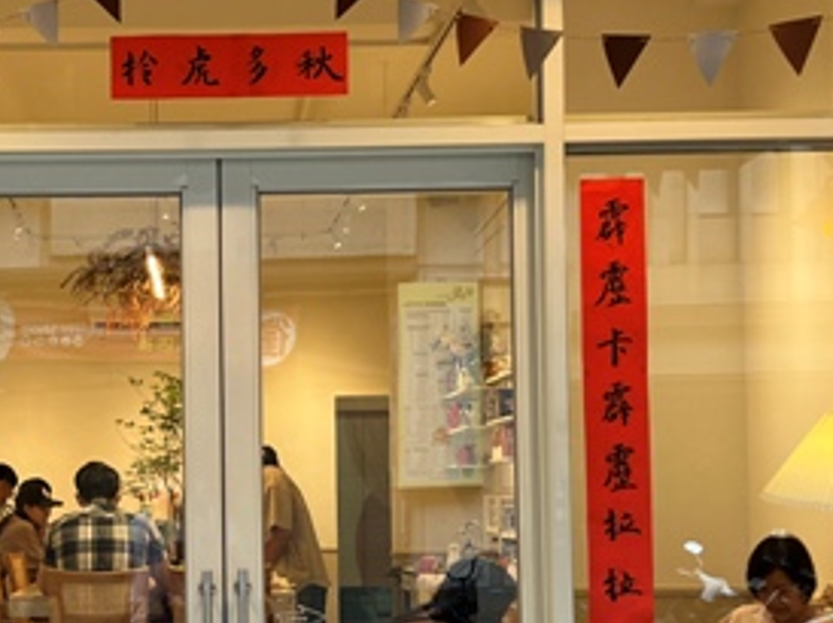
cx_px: 179
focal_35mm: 76
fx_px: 1827
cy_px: 419
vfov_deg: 19.3
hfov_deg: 25.3
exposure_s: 1/120
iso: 125
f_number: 1.5
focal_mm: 5.7
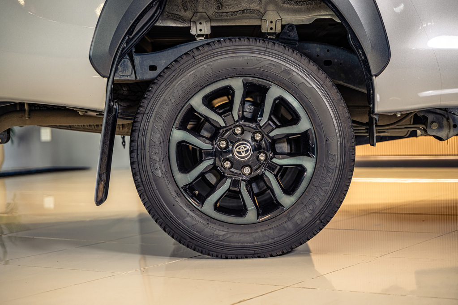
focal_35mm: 75
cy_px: 152
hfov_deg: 27.0
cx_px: 229
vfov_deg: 18.2
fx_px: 954
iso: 640
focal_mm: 75
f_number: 2.8
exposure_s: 1/200
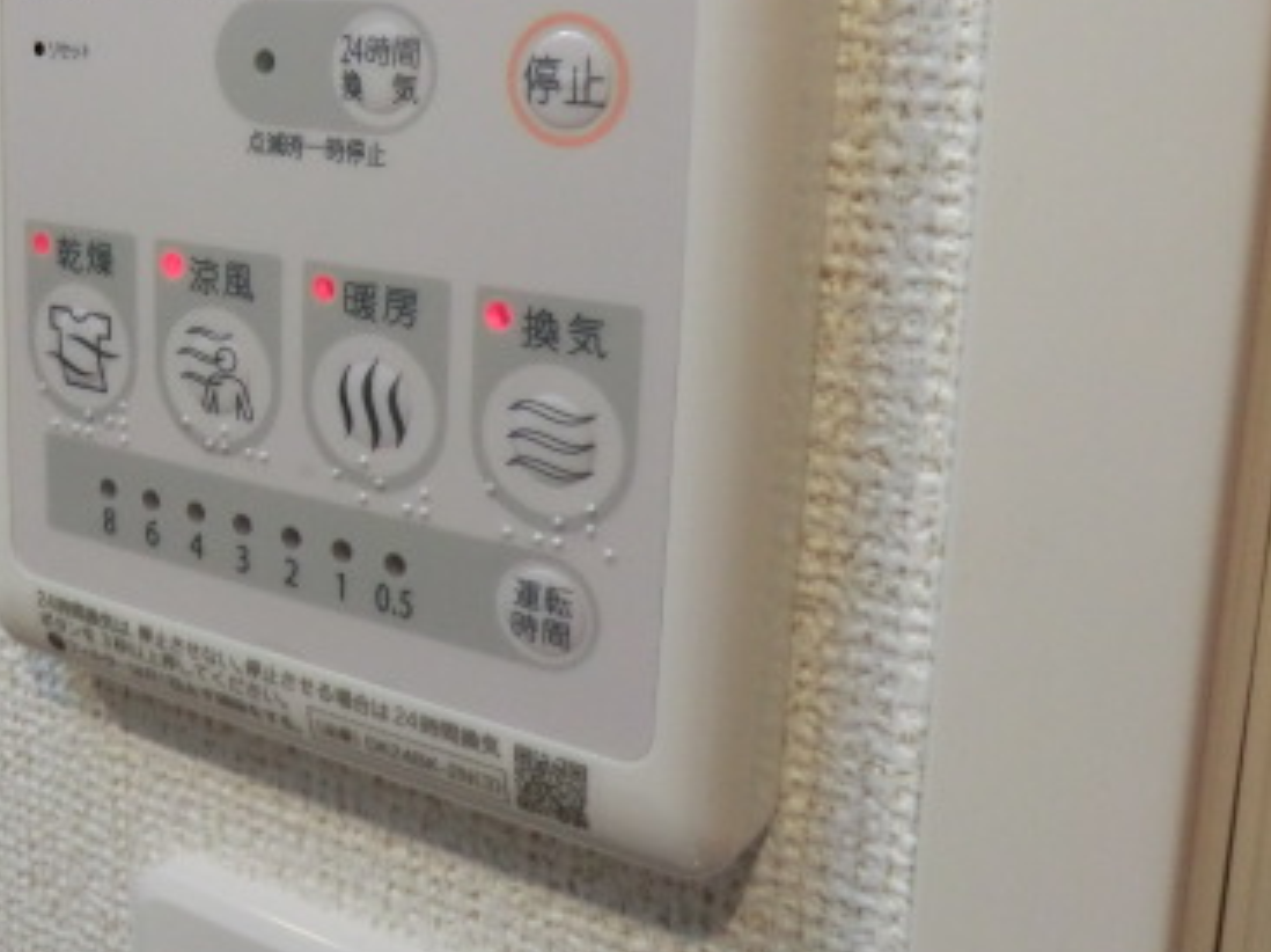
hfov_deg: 42.7
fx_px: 1541
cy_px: 254
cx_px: 250
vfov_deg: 33.7
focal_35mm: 42
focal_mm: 4.3
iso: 250
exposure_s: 1/60
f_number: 3.2
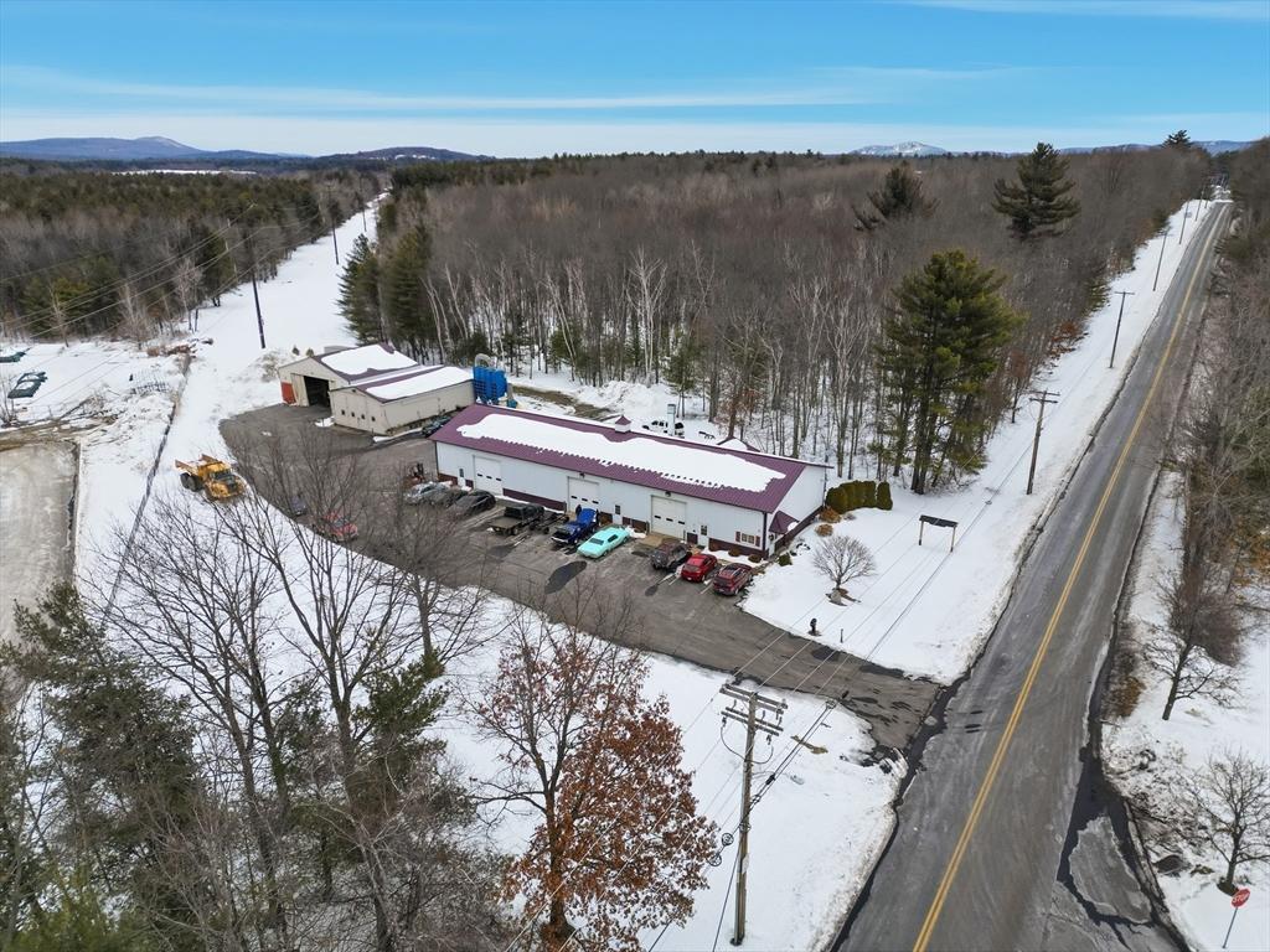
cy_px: 476
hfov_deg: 71.6
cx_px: 635
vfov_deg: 56.8
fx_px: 881
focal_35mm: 24
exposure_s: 1/8000
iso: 100
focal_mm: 6.7
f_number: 1.7
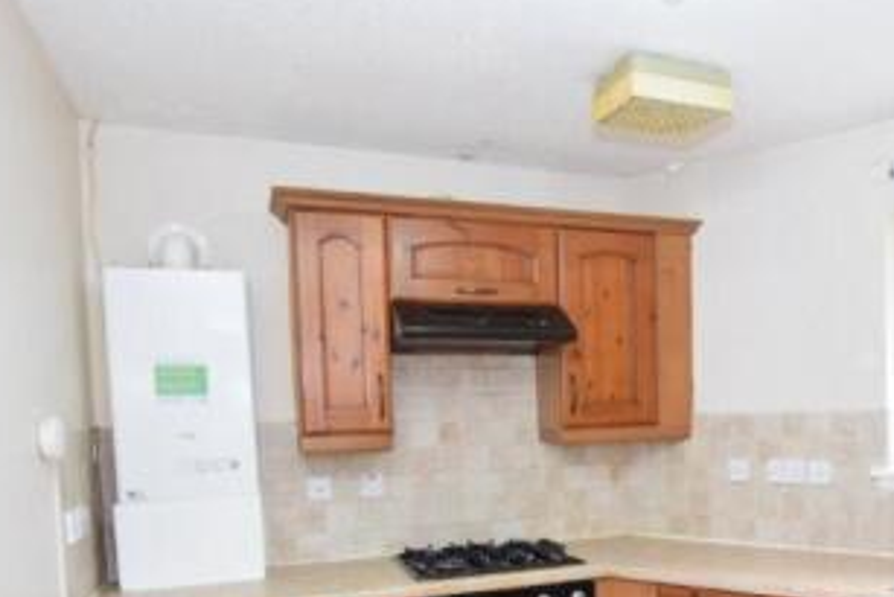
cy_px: 476
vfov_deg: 39.6
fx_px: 795
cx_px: 636
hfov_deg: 56.6
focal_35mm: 32
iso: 400
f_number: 4
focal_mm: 10
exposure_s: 1/60
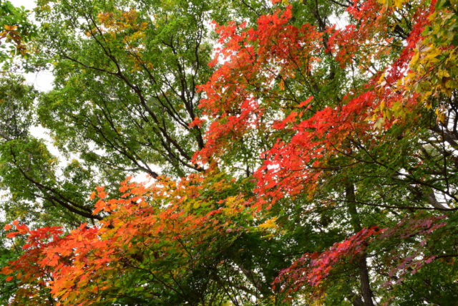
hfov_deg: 53.1
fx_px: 458
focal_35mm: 36
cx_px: 229
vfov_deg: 36.9
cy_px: 153
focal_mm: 24
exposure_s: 1/25
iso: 640
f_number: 16
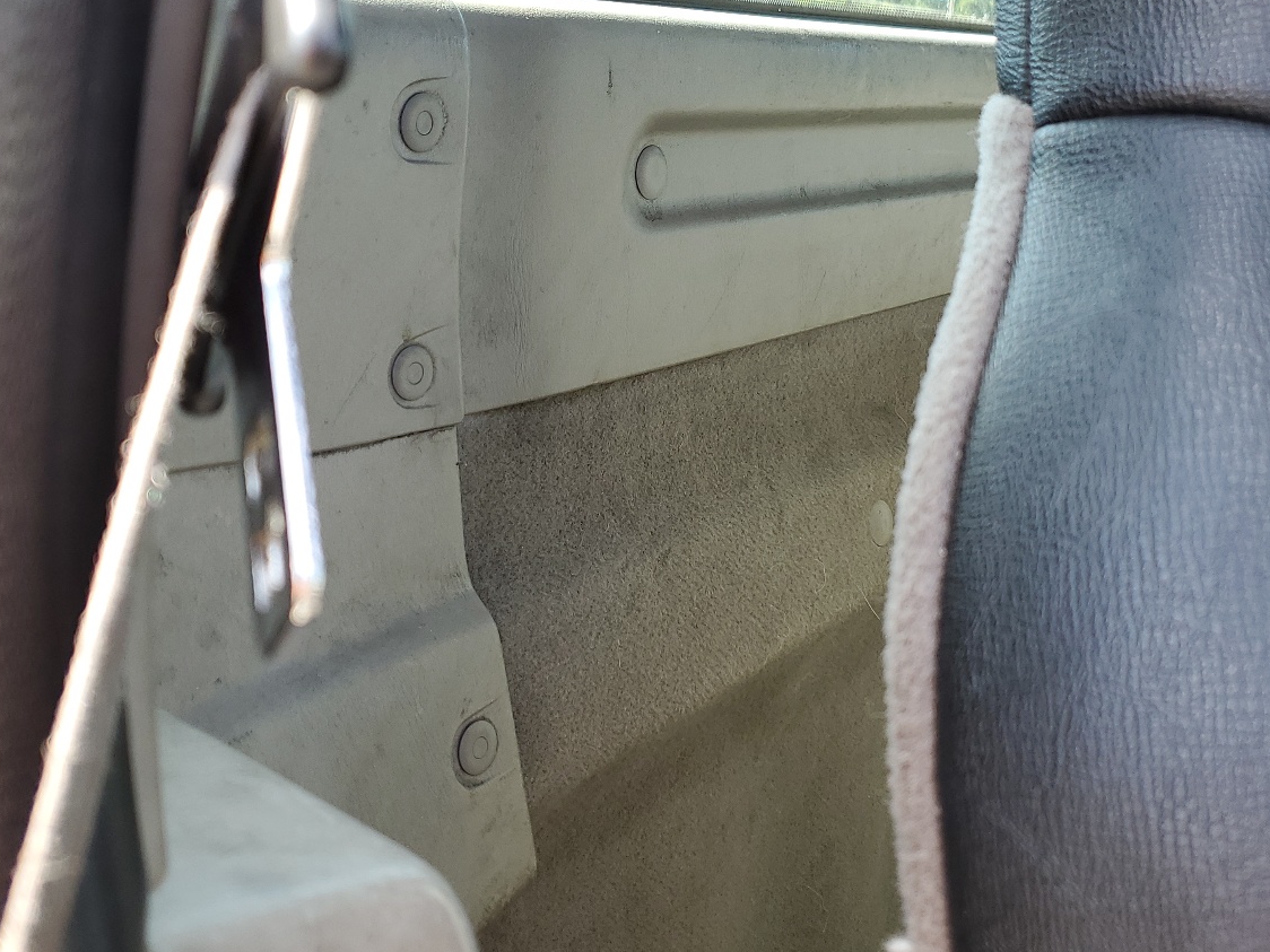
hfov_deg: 50.1
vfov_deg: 38.7
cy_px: 503
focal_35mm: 37
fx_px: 1357
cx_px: 695
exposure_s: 1/185
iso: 50
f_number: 1.5
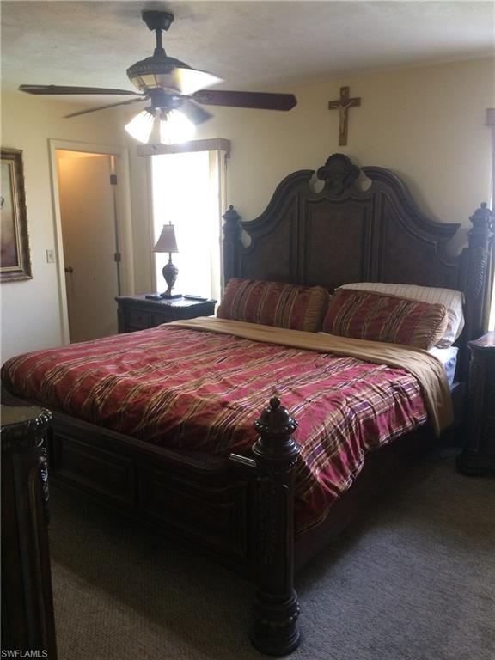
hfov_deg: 48.2
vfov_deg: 61.7
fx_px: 553
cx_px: 248
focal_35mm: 29
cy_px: 330
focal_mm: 4.15
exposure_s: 1/30
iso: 160
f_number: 2.2
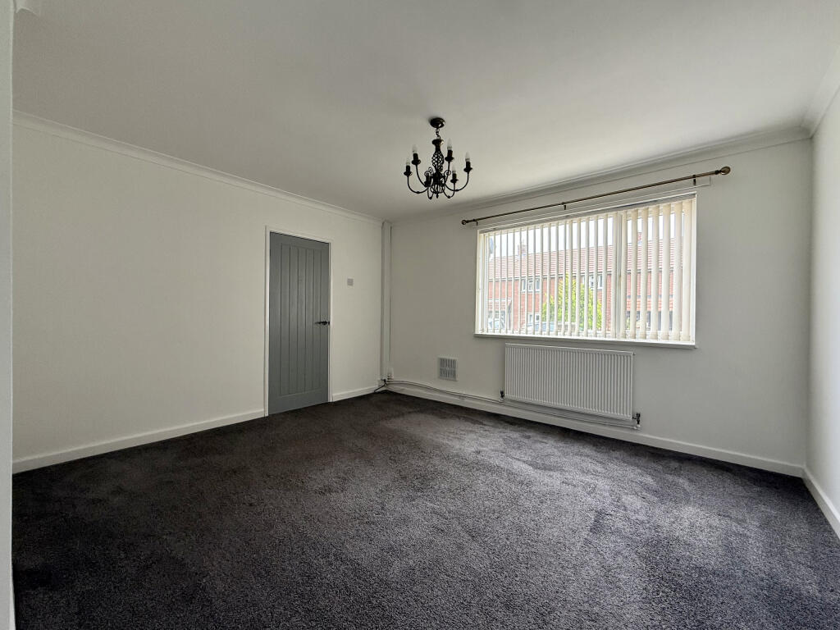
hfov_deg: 102.1
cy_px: 315
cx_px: 420
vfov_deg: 85.7
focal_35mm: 14
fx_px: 340
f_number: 2.2
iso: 100
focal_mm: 2.22
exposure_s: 1/99
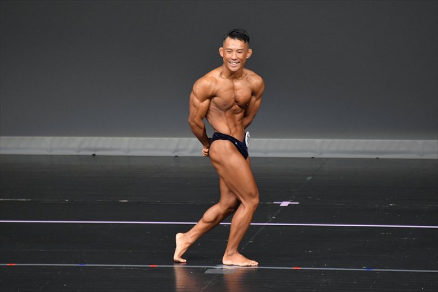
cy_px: 146
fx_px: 5472
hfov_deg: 4.6
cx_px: 219
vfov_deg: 3.1
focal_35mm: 450
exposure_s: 1/400
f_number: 5.6
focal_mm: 300
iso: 4000
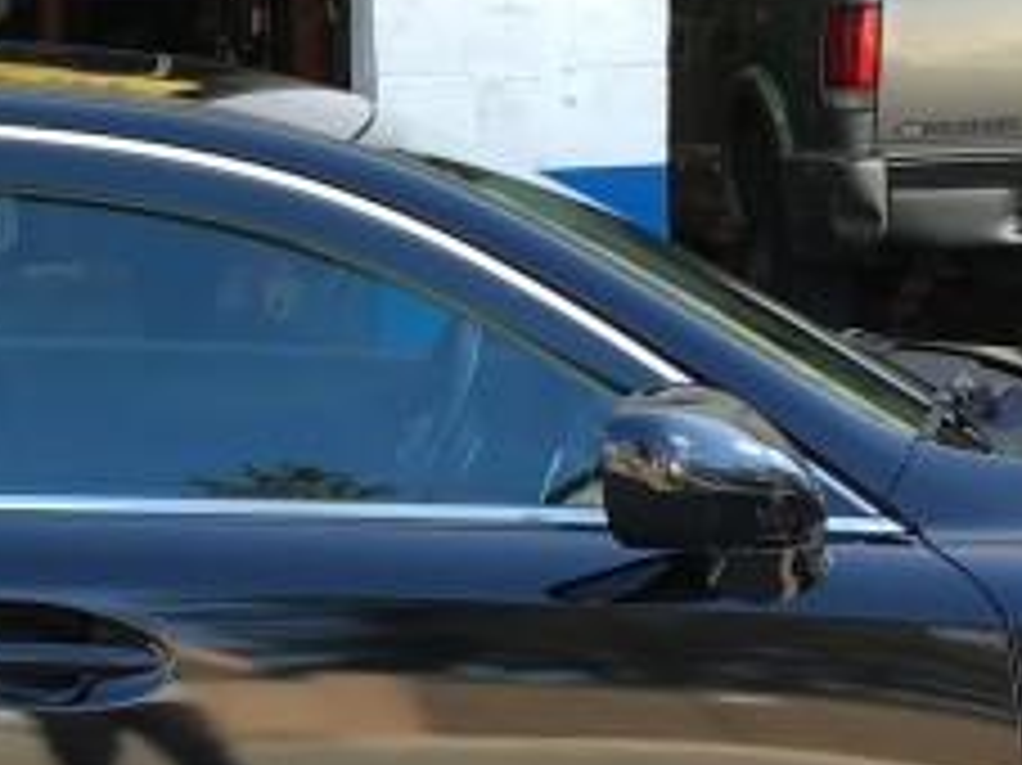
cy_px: 792
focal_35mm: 131
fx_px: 3866
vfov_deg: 11.2
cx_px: 108
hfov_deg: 14.9
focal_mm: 4.15
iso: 25
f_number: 2.2
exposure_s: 1/120
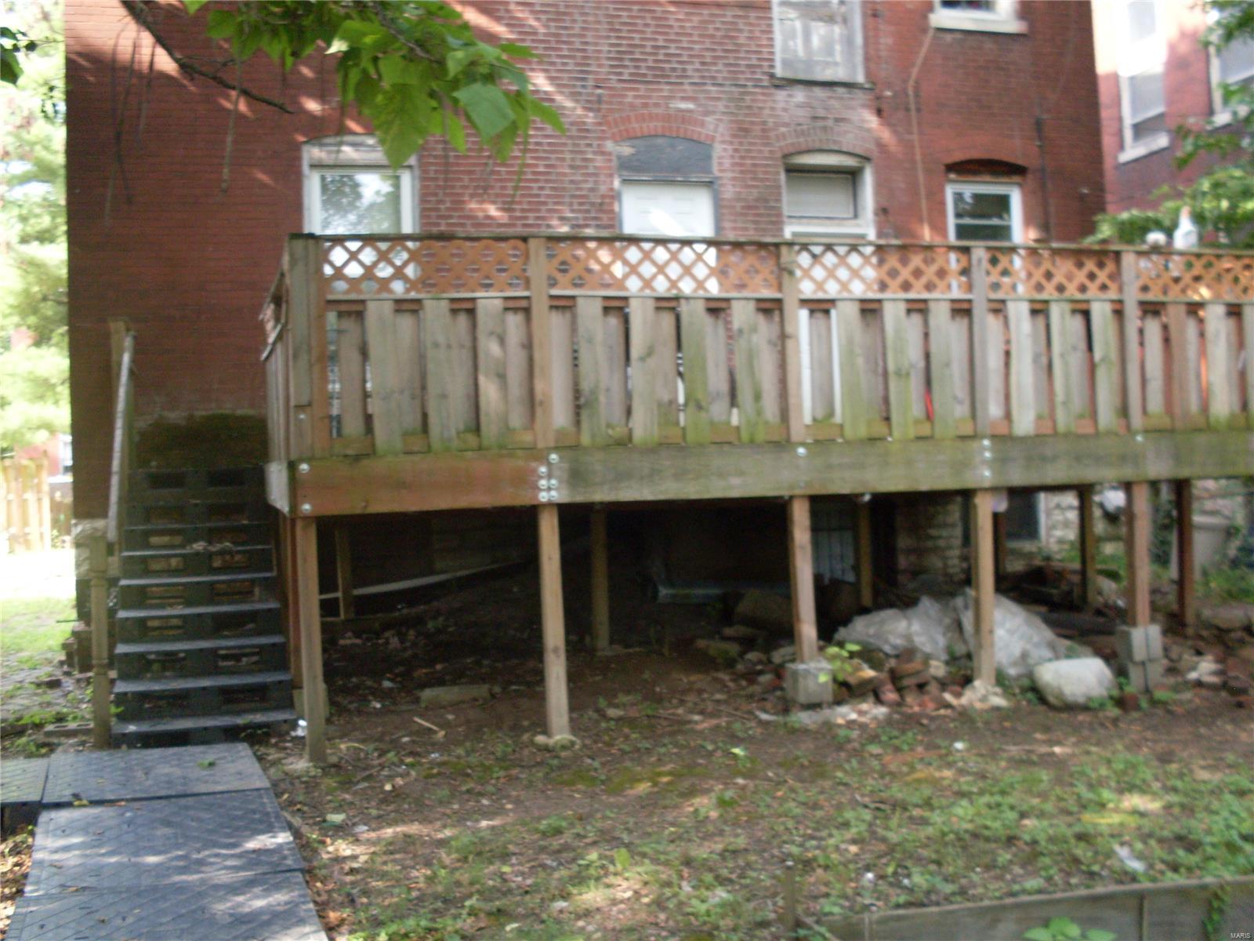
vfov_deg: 37.7
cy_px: 470
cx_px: 627
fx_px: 1377
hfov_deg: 49.0
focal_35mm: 38
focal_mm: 6.3
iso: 100
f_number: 2.8
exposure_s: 1/90
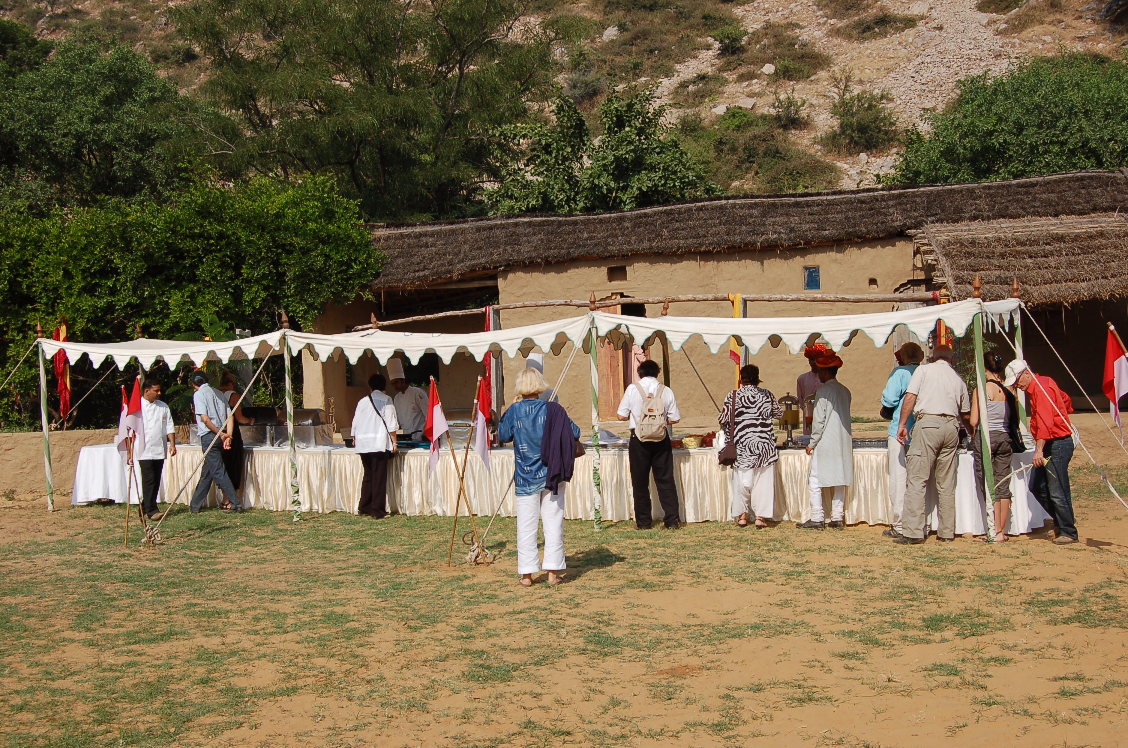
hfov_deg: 46.5
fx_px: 1314
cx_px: 564
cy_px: 374
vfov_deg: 31.8
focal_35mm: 42
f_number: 10
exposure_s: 1/400
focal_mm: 28
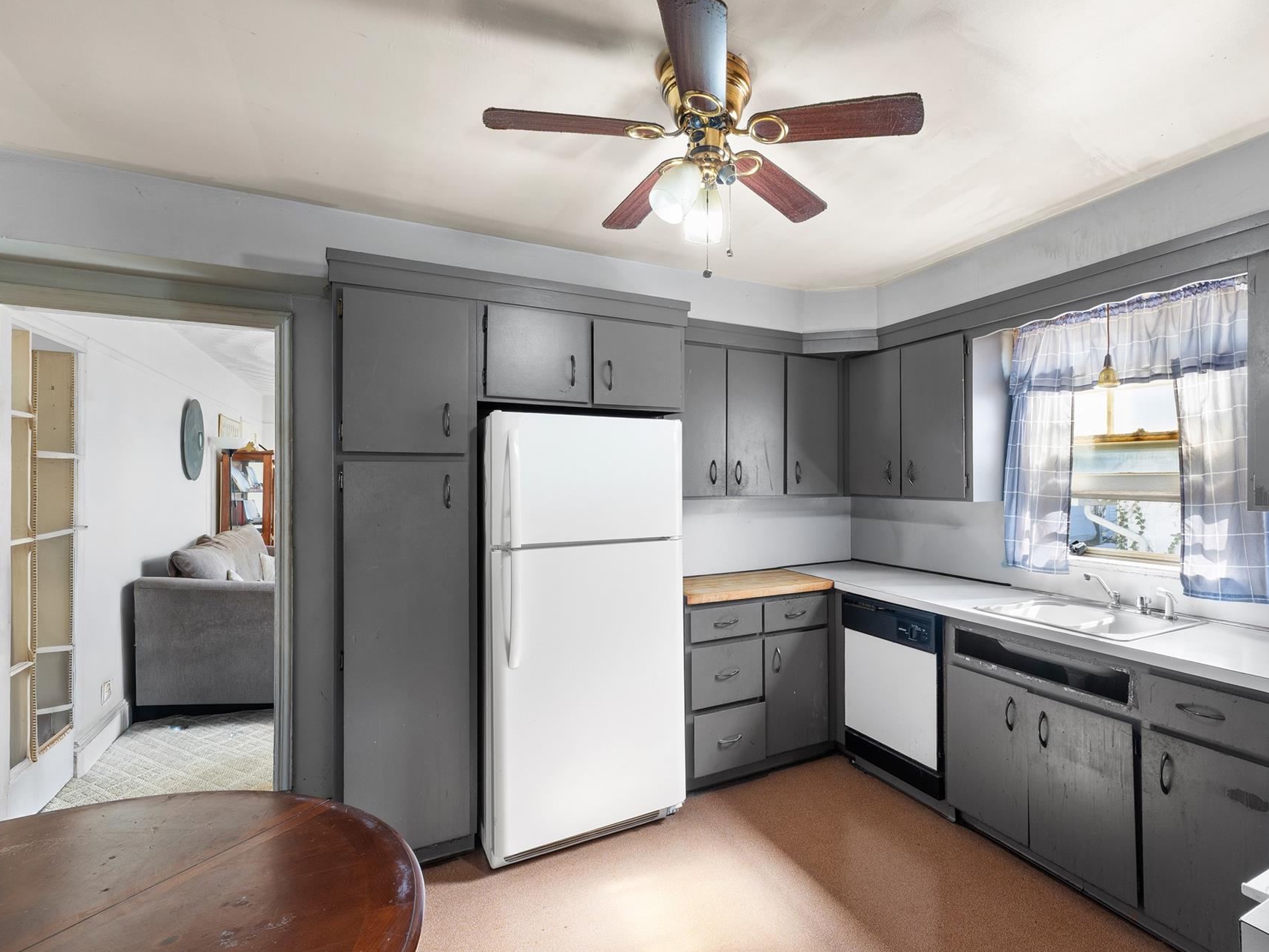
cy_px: 474
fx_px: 623
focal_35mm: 17
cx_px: 728
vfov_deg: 74.7
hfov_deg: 90.4
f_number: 9
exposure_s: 1.6
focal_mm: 10
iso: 100
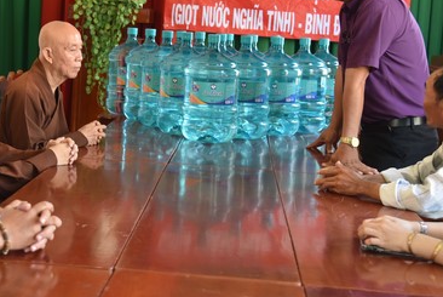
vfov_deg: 19.2
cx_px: 159
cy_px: 96
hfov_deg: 28.3
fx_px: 875
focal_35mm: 71
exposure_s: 1/60
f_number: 4
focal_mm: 40
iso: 800
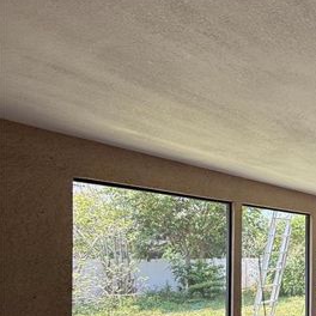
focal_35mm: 33
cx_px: 421
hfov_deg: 33.9
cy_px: 244
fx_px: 341
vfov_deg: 47.5
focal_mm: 2.22
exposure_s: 1/135
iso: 64
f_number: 2.2
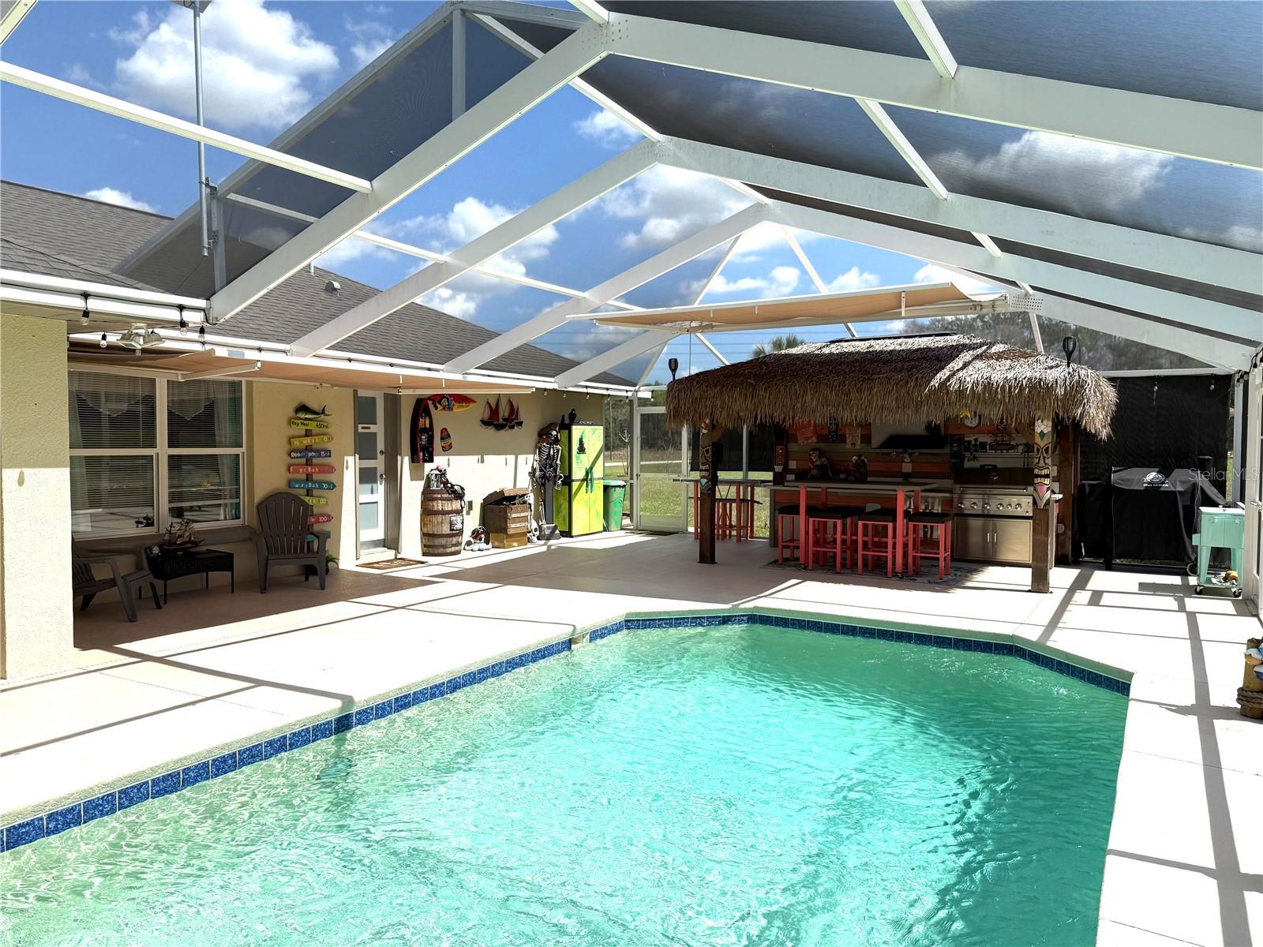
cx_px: 632
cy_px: 474
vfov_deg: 56.8
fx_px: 876
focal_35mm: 24
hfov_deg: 71.6
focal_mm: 6.76
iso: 80
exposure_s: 1/4673
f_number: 1.78
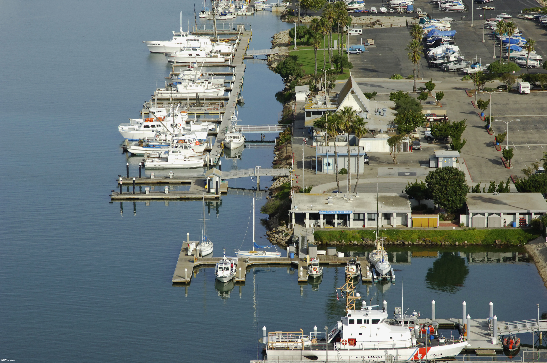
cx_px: 274
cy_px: 182
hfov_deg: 16.1
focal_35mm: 128
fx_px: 1935
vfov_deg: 10.7
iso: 400
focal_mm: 85
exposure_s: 1/1000
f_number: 8
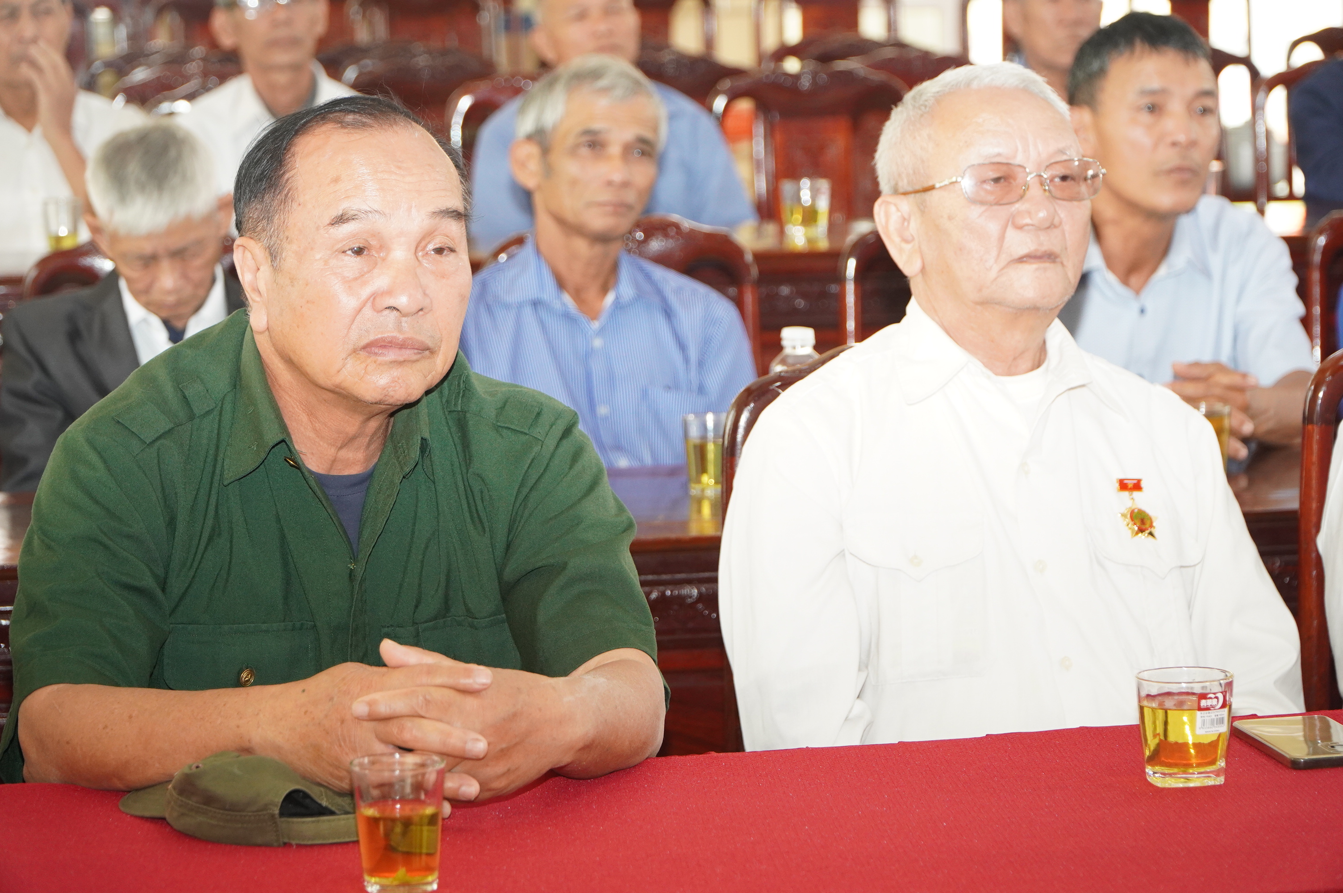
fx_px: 3690
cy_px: 446
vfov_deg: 13.8
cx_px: 672
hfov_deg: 20.6
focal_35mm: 99
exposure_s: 1/125
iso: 1250
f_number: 4
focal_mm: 66
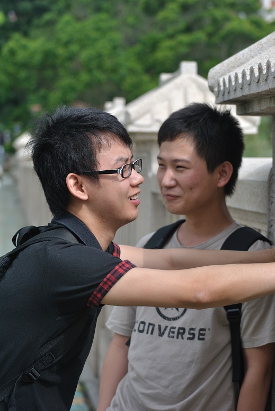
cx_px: 138
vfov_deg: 19.4
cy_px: 206
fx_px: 1199
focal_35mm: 105
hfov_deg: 13.1
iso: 100
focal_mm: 70
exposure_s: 1/640
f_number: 4.5
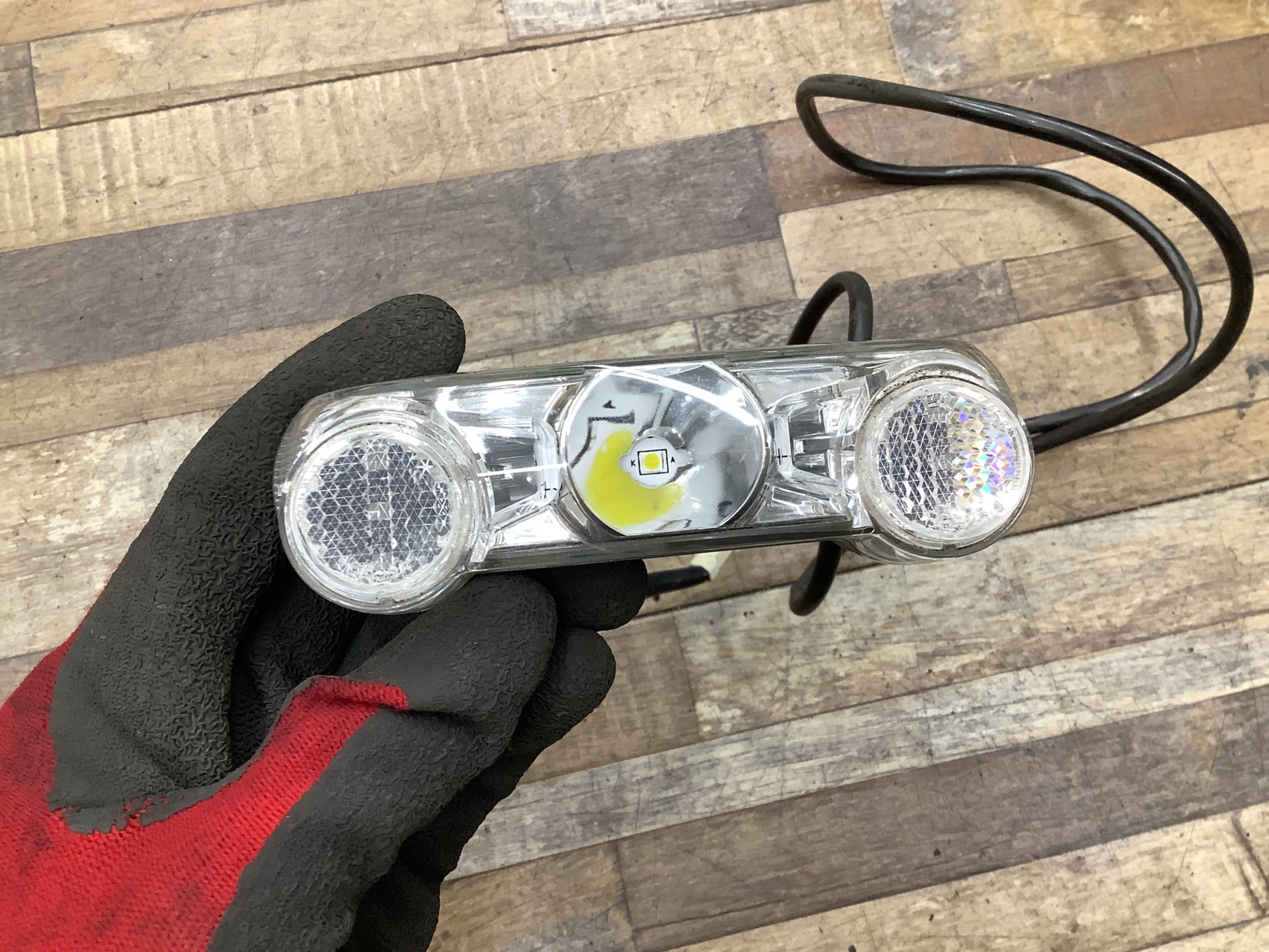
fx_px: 1137
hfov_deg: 58.3
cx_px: 634
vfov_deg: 45.5
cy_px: 476
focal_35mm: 31
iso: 100
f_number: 2.4
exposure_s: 1/60
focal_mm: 3.3
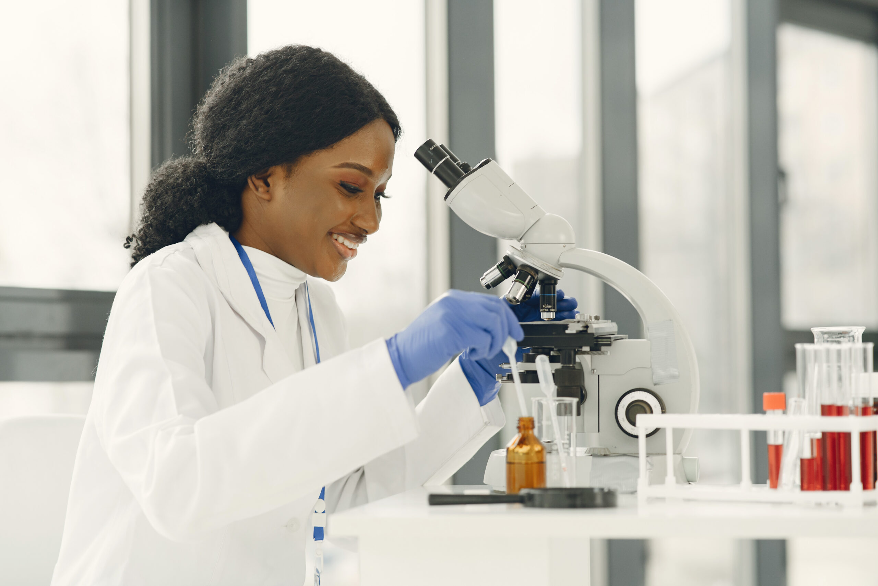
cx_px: 439
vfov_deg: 16.1
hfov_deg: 23.9
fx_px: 2073
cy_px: 293
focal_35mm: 85
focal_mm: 85
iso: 400
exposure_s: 1/250
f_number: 2.8
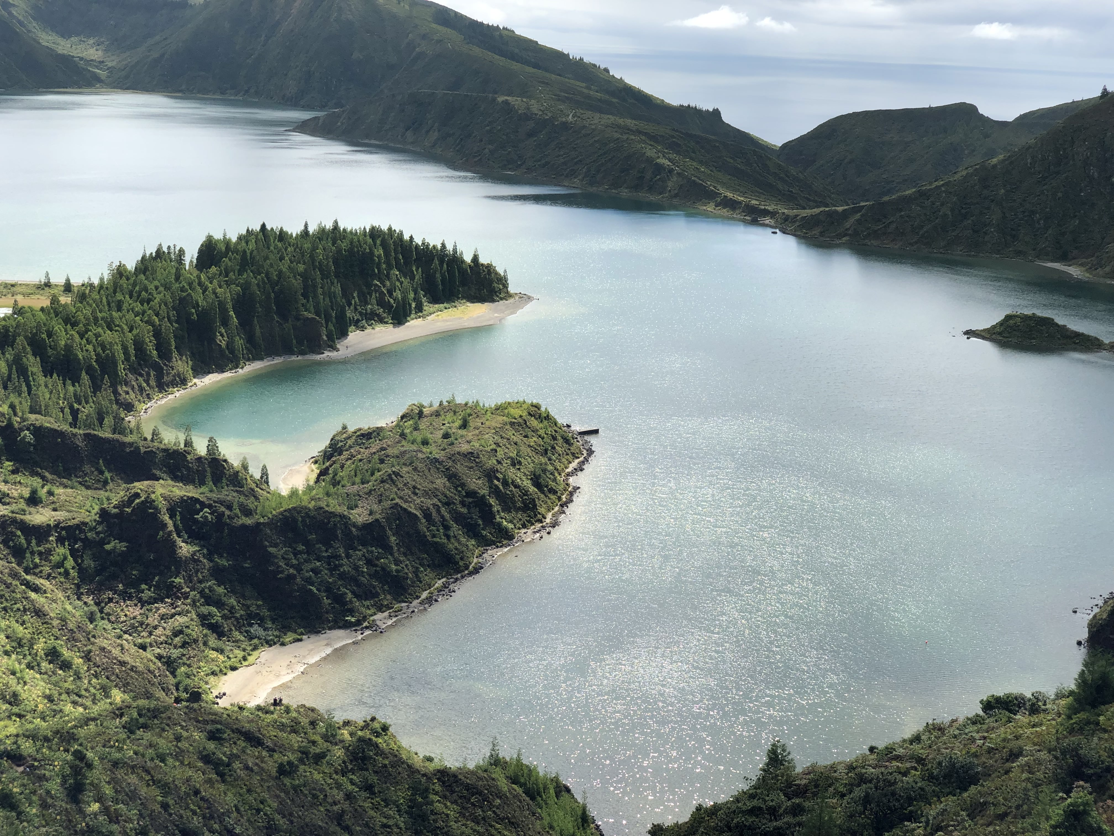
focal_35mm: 52
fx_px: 1673
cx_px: 557
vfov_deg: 28.0
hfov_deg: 36.8
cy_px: 418
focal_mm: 6
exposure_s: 1/1091
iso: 16
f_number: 2.4
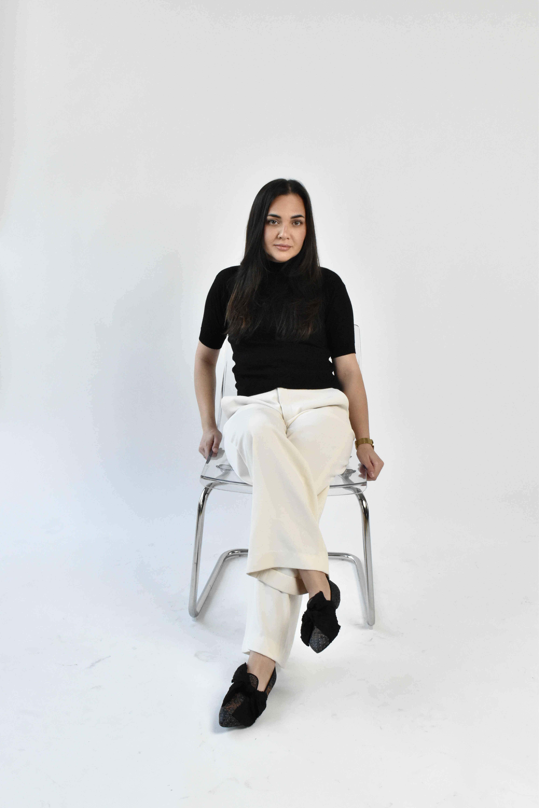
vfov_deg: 41.1
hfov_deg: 28.1
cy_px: 404
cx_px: 270
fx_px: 1078
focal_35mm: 48
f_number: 14
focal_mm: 32
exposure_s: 1/40
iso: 3200
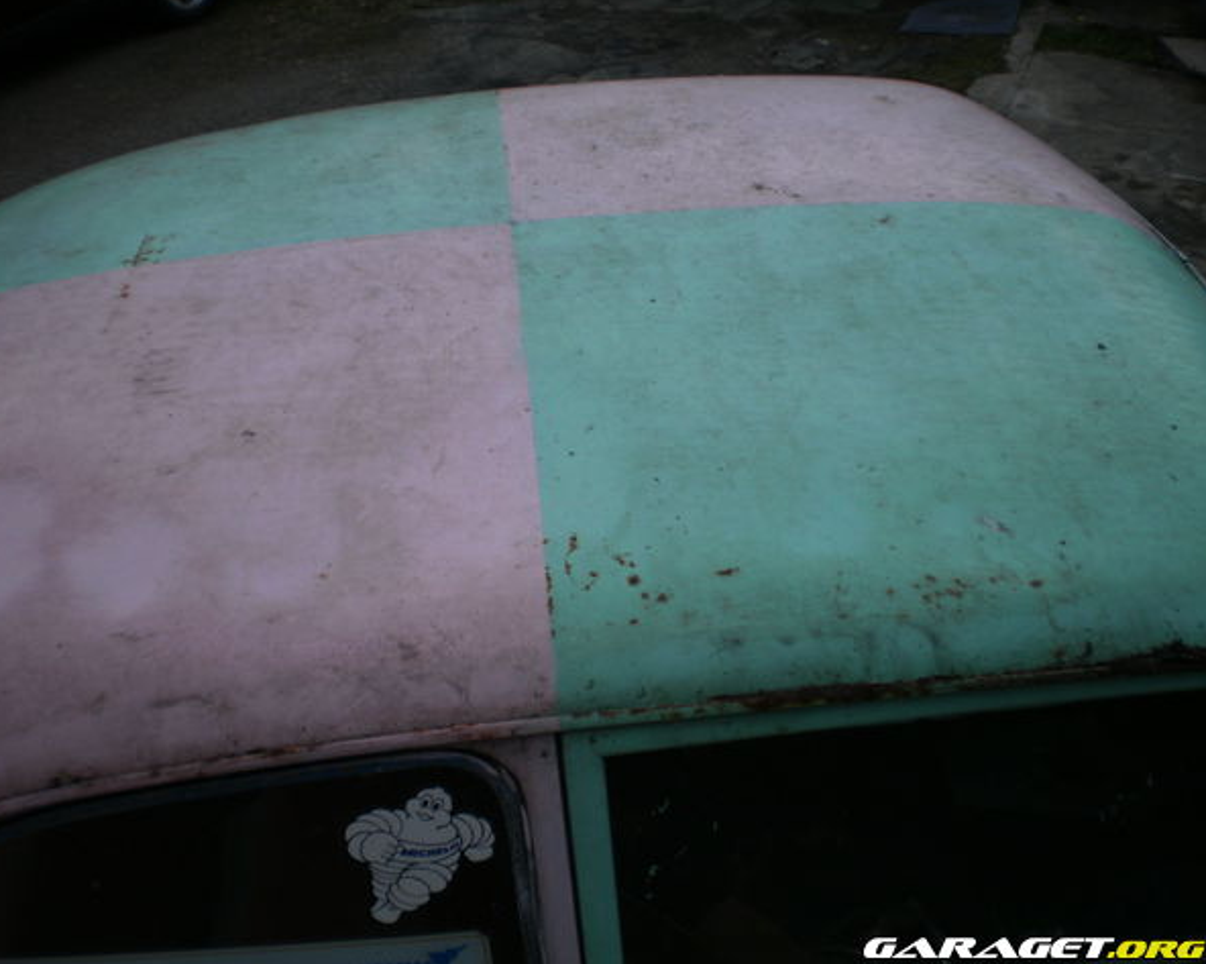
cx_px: 560
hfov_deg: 47.9
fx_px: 1356
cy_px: 479
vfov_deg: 39.1
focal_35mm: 38
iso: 100
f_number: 3.1
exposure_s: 1/1000
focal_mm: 6.3
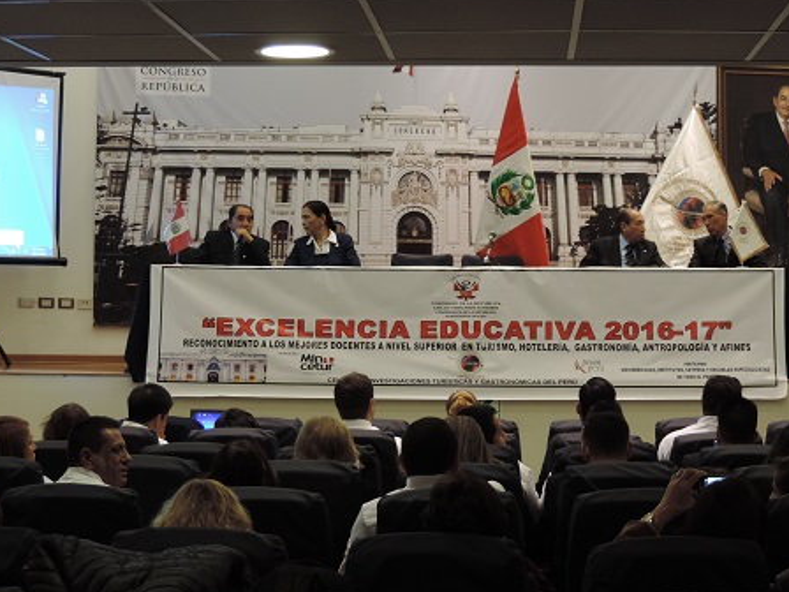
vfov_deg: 19.6
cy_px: 248
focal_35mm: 75
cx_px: 444
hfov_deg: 26.0
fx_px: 1709
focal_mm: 10.7
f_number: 3.7
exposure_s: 1/20
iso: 400
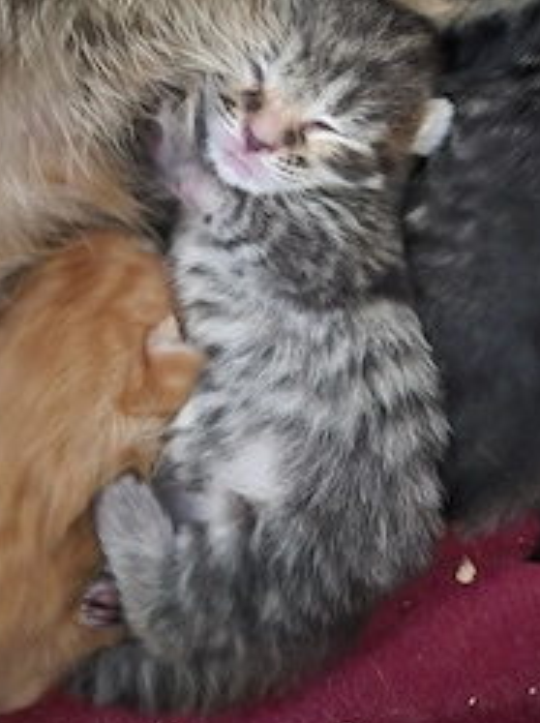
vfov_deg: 48.3
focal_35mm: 37
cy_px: 183
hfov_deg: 38.3
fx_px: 772
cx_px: 343
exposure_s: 1/20
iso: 2500
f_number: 1.8
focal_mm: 5.4
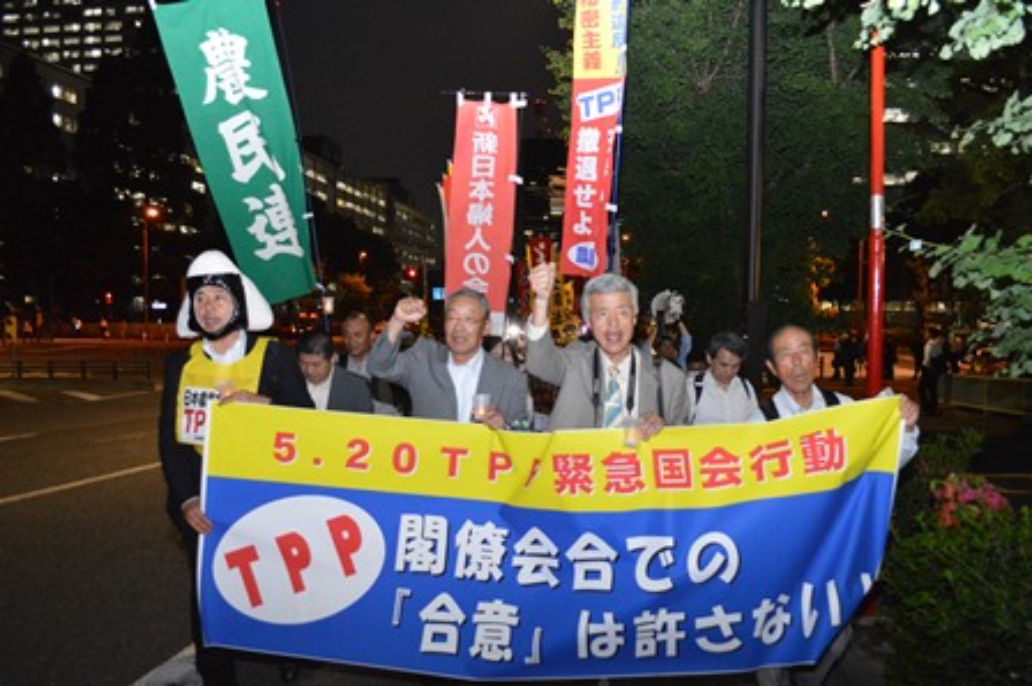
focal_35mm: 30
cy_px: 343
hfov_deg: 62.0
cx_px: 516
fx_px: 859
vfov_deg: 43.5
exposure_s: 1/60
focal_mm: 20
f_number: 3.8
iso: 3200
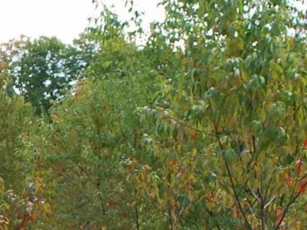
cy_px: 184
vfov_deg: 9.3
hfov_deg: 11.9
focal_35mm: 160
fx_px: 1419
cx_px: -130
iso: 100
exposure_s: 1/200
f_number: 5.6
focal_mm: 18
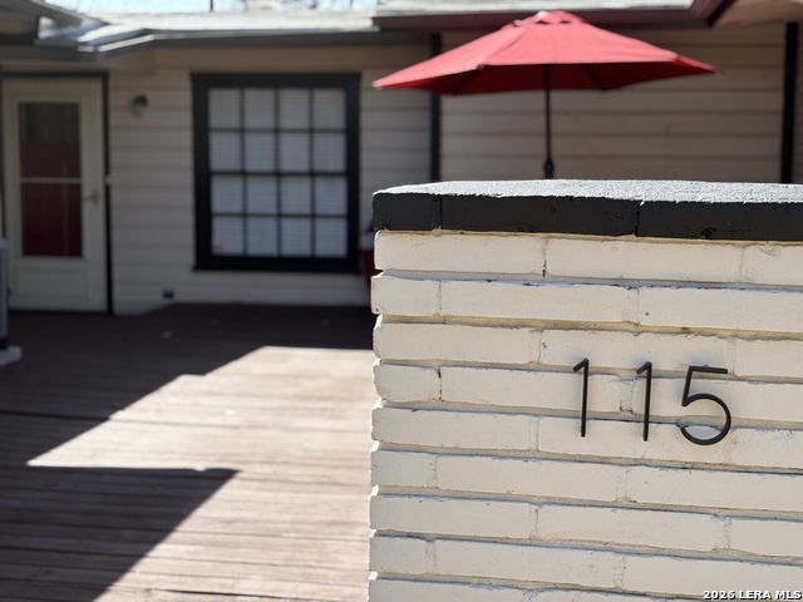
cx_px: 402
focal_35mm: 52
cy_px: 301
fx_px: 1206
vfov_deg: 28.0
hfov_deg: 36.8
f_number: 1.6
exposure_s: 1/2012
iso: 50
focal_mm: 5.96
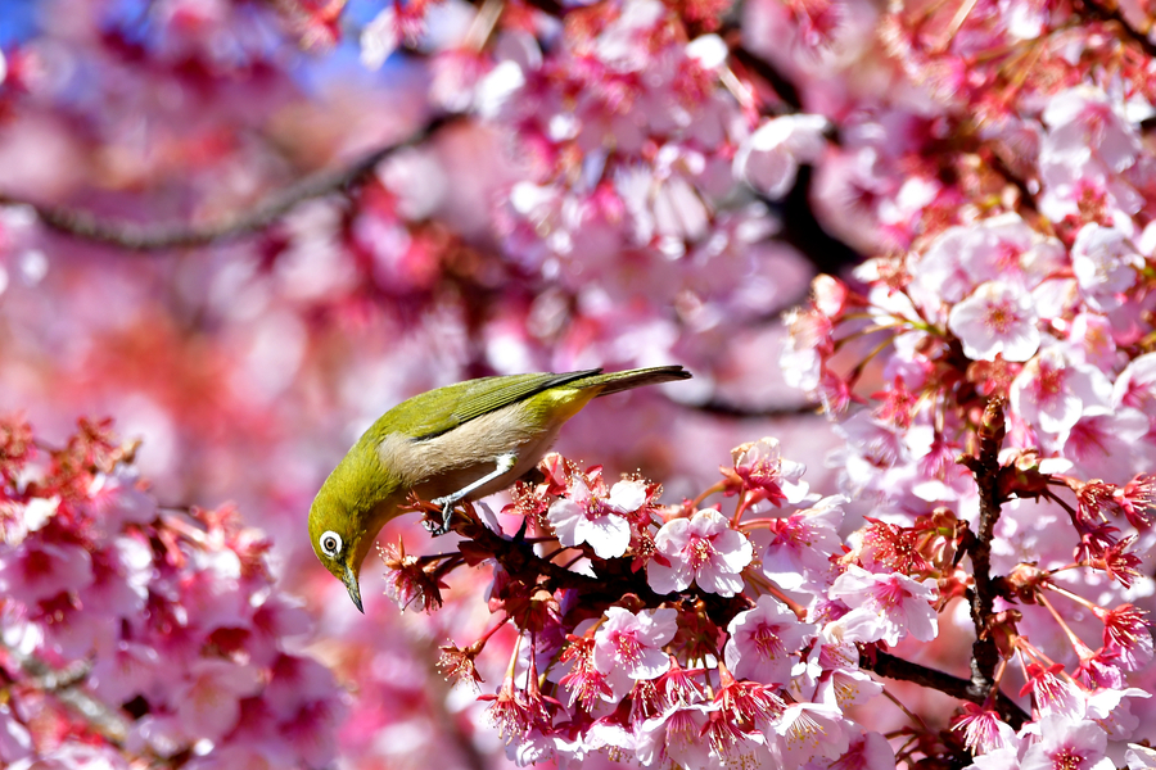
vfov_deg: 1.3
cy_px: 385
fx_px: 35319
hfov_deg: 1.9
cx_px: 578
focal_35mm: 1100
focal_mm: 550
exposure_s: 1/640
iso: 320
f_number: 7.1
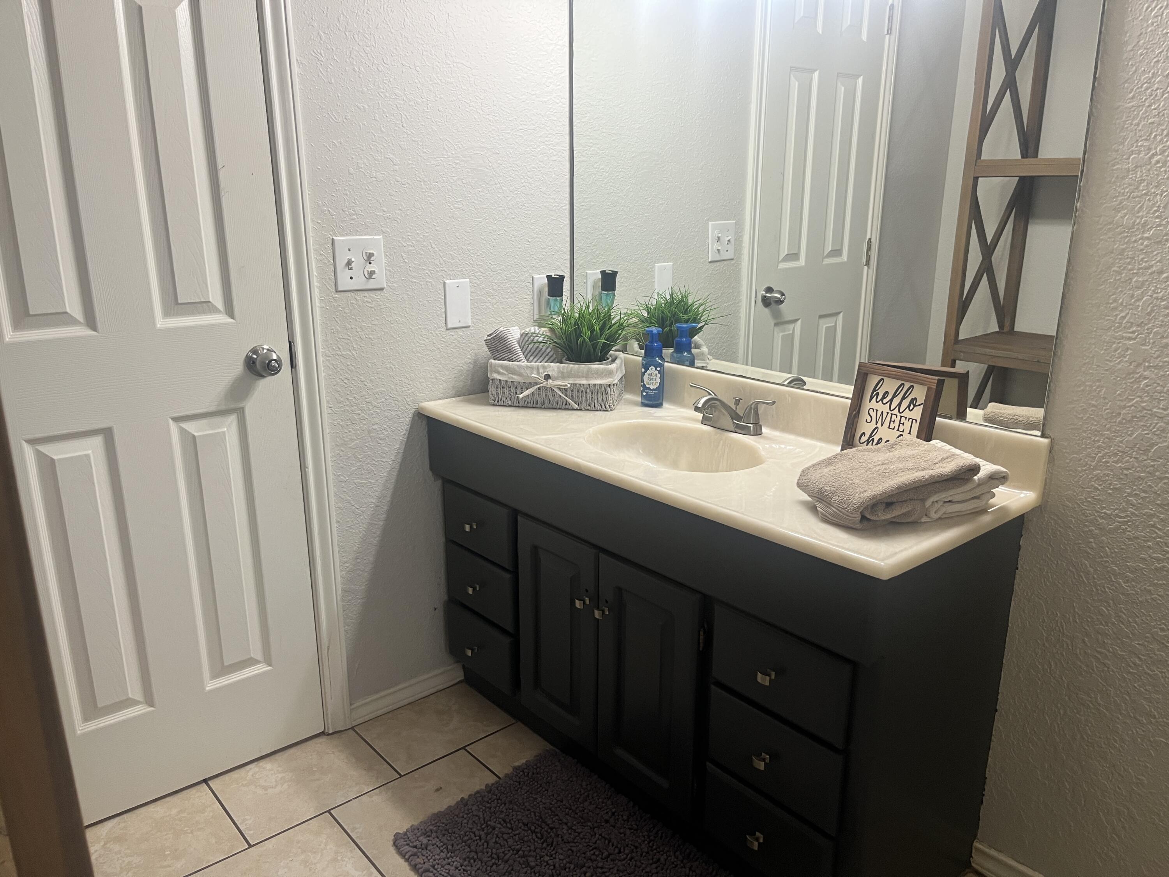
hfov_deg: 67.3
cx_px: 584
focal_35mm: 26
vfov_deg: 53.1
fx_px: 878
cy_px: 438
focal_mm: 5.1
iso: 80
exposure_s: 1/60
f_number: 1.6
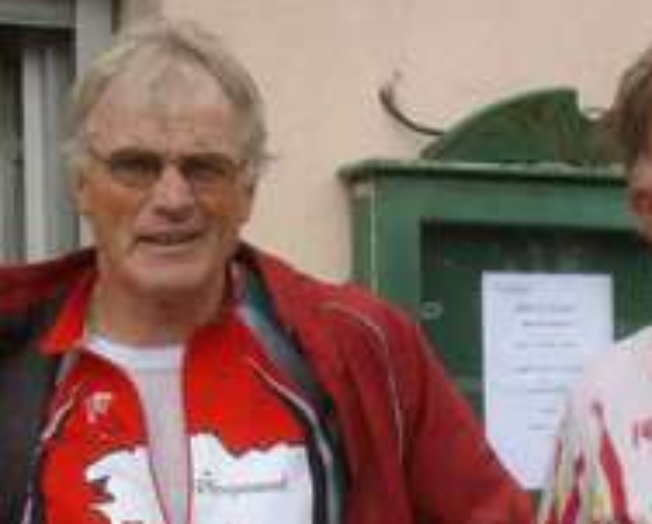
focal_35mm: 112
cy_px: 385
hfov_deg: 17.1
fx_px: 2165
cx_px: 430
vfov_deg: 13.8
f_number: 4.8
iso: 80
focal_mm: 6
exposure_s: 1/400
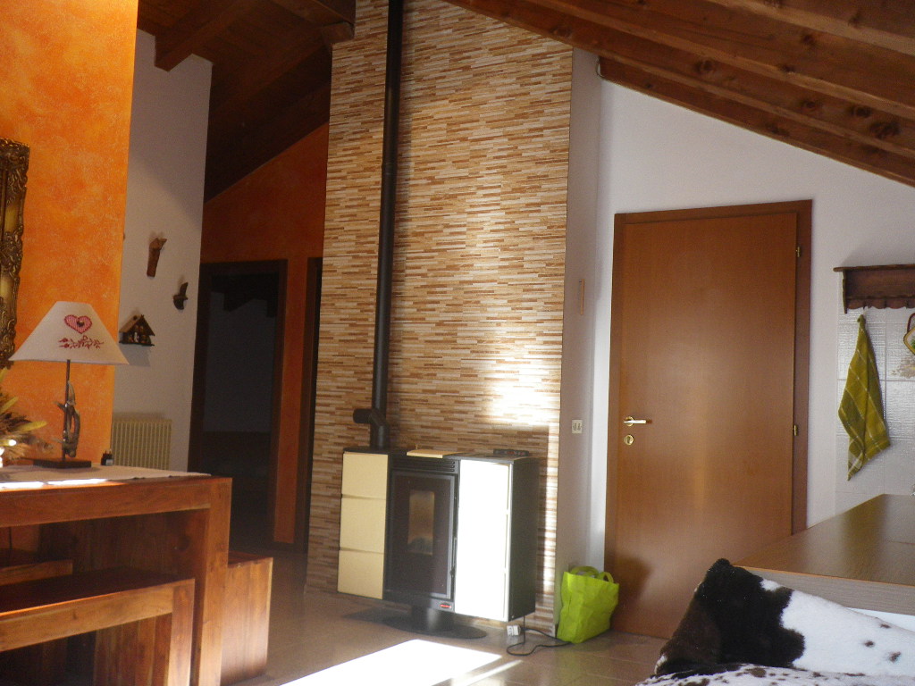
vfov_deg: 40.7
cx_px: 458
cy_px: 343
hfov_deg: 52.6
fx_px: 925
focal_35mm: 35
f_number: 3.8
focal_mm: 6.2
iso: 125
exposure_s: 1/60
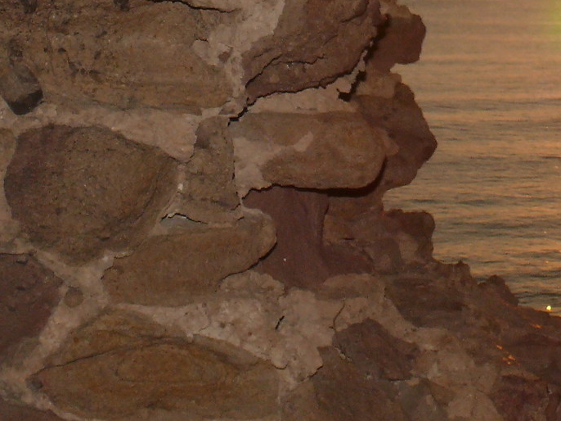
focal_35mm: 133
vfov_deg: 10.9
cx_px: 640
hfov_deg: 14.4
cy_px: -118
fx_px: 2155
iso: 100
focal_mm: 8
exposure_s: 1/400
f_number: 6.3
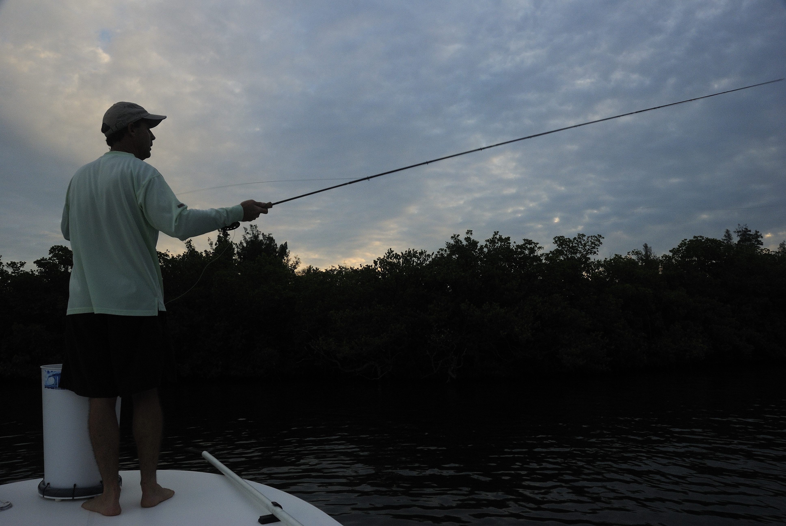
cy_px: 263
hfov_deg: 67.3
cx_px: 393
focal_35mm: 27
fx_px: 590
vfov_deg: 48.0
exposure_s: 1/80
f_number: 13
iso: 200
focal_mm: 18
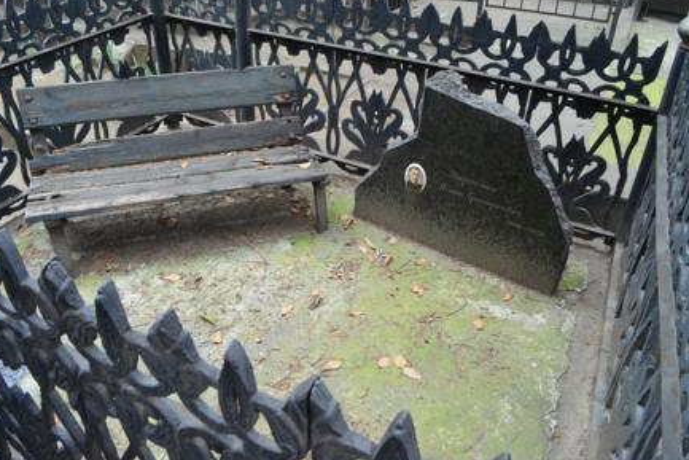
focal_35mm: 28
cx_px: 336
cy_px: 228
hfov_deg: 65.4
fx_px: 536
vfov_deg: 46.4
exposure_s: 1/40
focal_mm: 18
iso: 640
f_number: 5.6
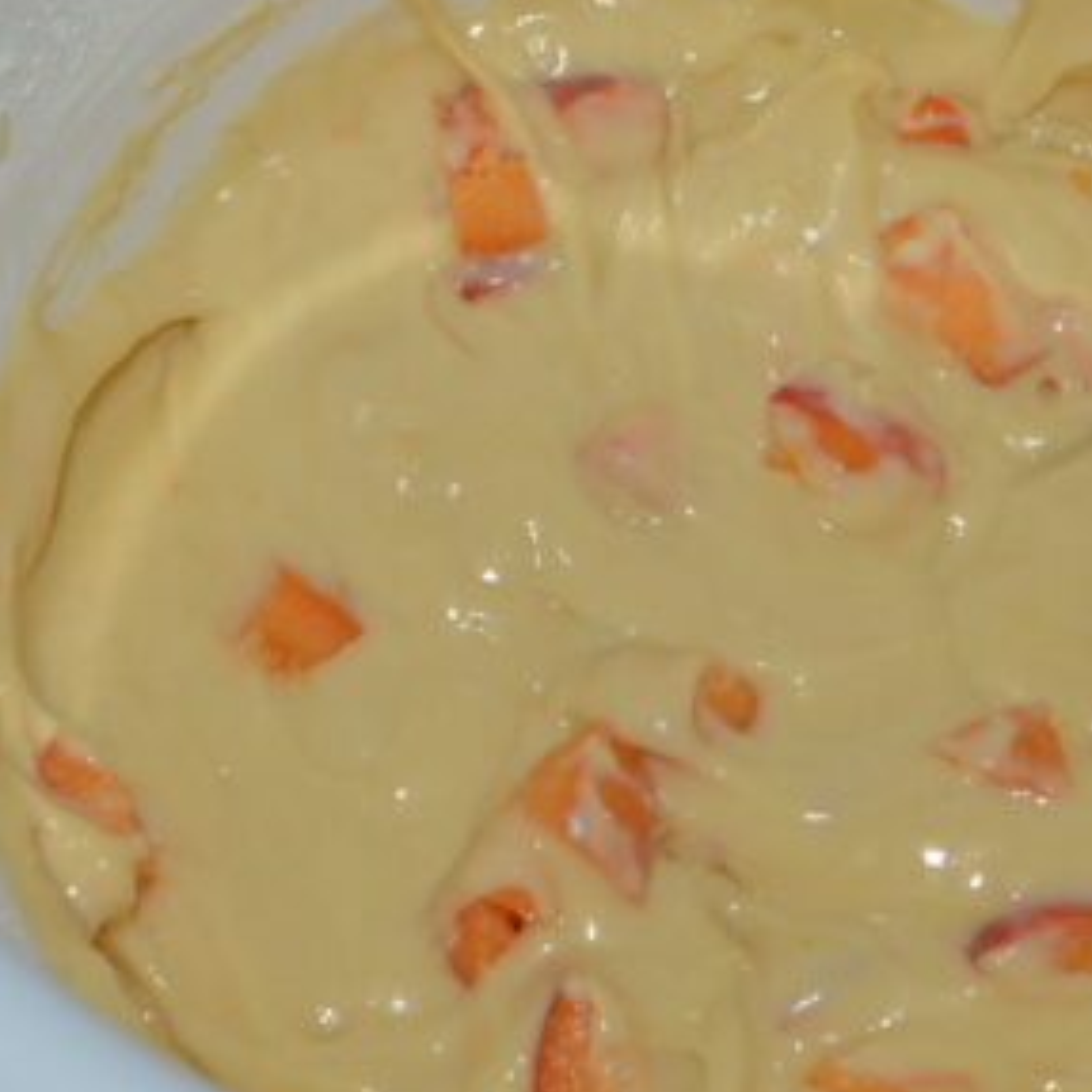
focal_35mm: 87
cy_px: 485
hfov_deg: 19.8
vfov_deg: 19.9
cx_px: 780
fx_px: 3105
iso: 100
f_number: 8
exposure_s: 1/60
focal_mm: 28
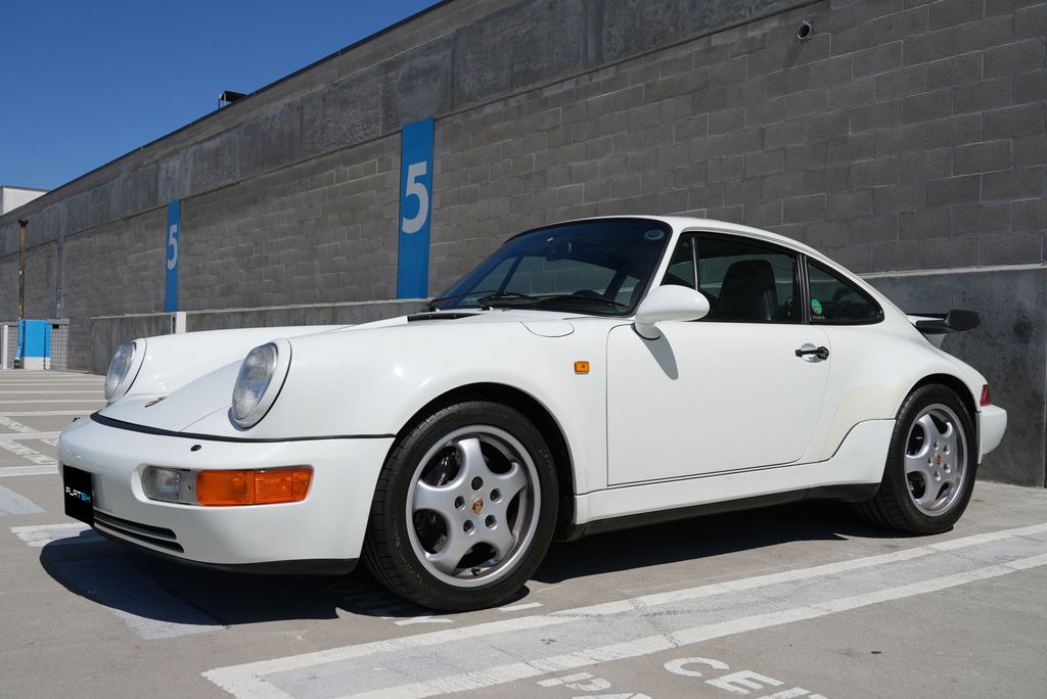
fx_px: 1048
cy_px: 350
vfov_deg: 36.9
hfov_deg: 53.1
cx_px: 524
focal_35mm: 36
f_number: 8
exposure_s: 1/640
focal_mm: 36
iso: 80
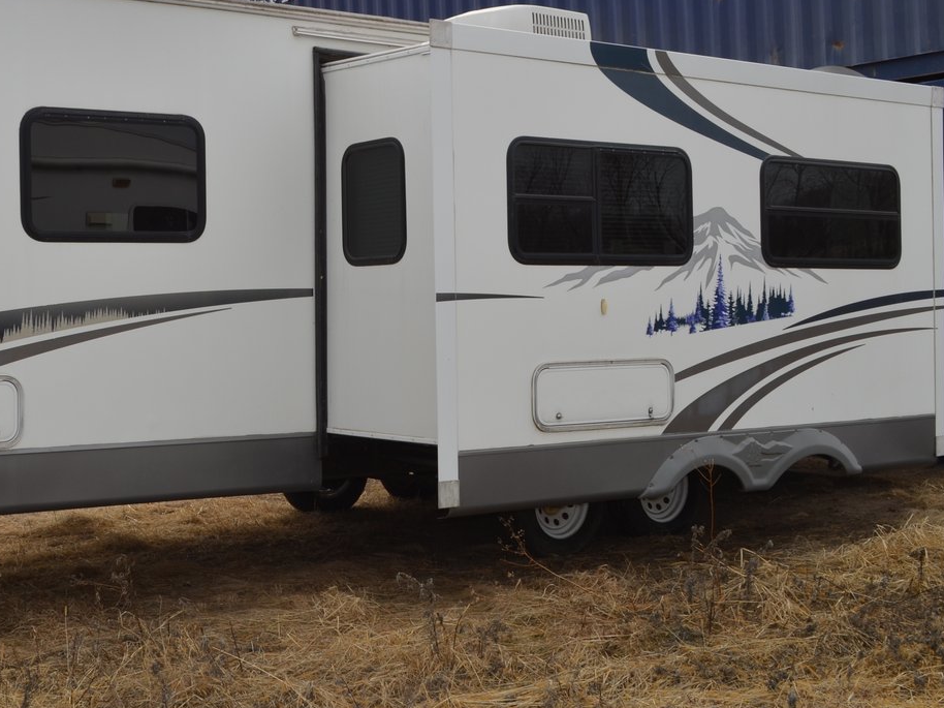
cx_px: 229
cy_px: 295
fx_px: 1472
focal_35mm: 54
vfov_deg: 27.0
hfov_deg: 34.7
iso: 100
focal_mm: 20
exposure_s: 1/200
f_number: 11
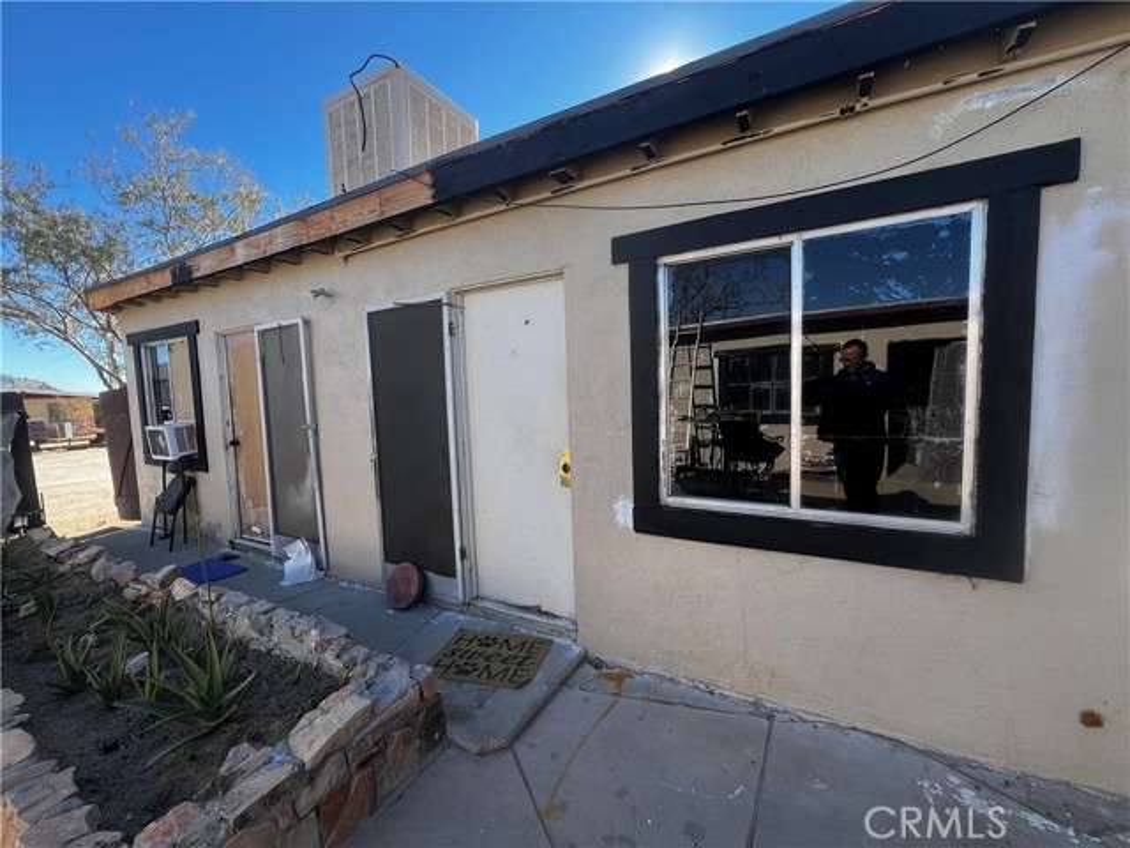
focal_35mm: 13
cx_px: 565
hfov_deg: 106.2
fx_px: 424
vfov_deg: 89.9
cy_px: 424
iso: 32
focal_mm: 1.57
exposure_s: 1/455
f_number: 1.8
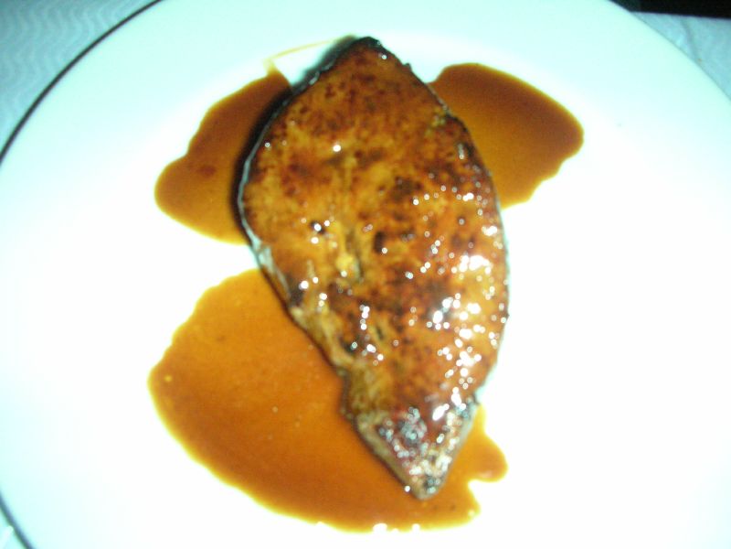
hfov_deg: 52.6
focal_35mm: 35
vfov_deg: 40.7
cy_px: 274
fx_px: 739
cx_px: 366
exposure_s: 1/60.1
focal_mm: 5.8
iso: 400
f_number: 3
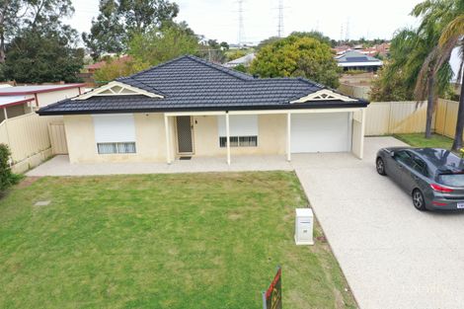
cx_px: 232
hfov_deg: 65.5
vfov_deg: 46.4
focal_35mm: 28
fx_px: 361
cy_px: 154
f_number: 4.5
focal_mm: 10.26
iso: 100
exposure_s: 1/200
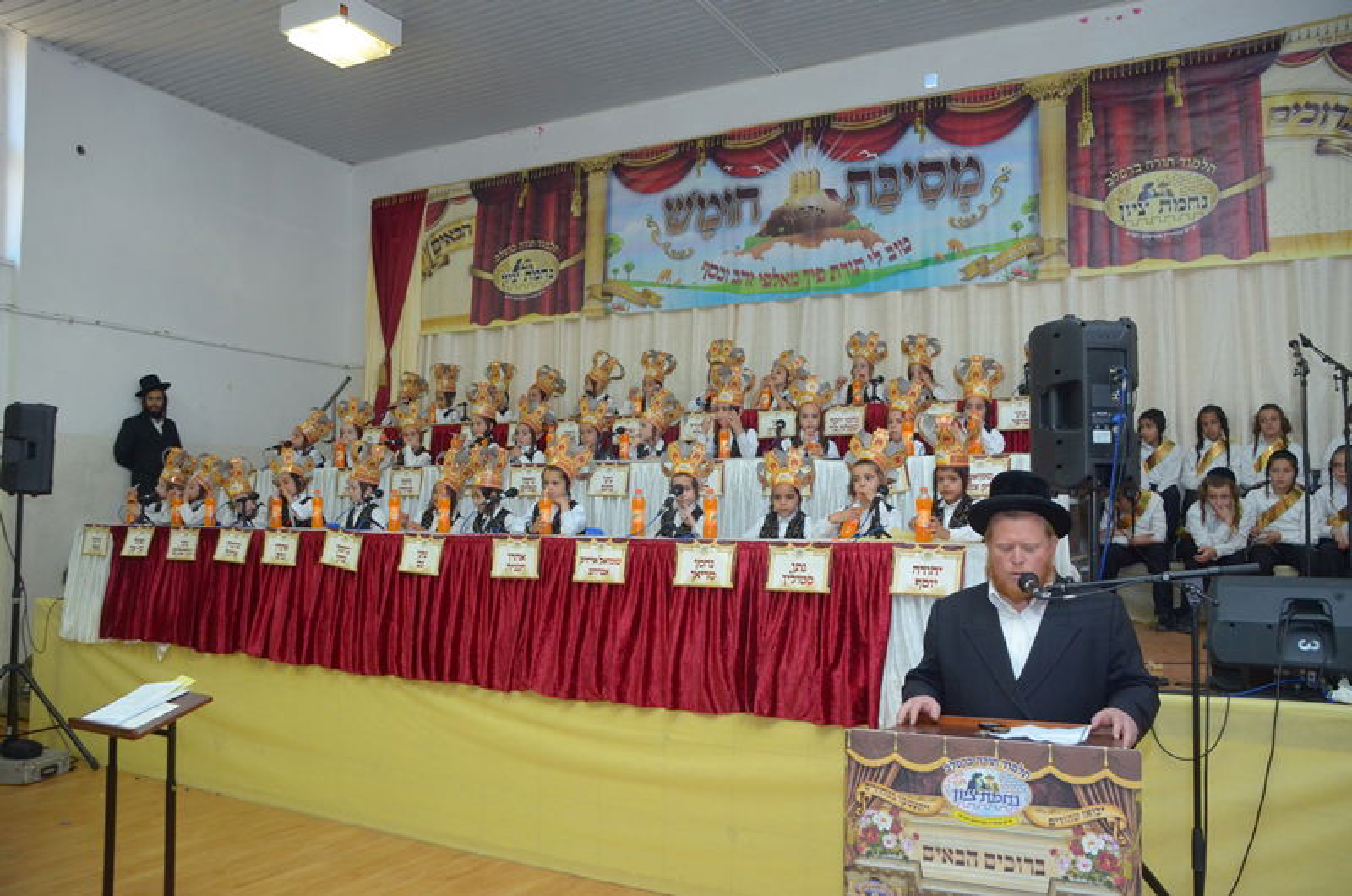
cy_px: 448
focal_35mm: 46
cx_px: 676
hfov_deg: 42.4
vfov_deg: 28.8
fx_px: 1743
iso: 1250
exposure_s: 1/125
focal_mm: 31
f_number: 6.3
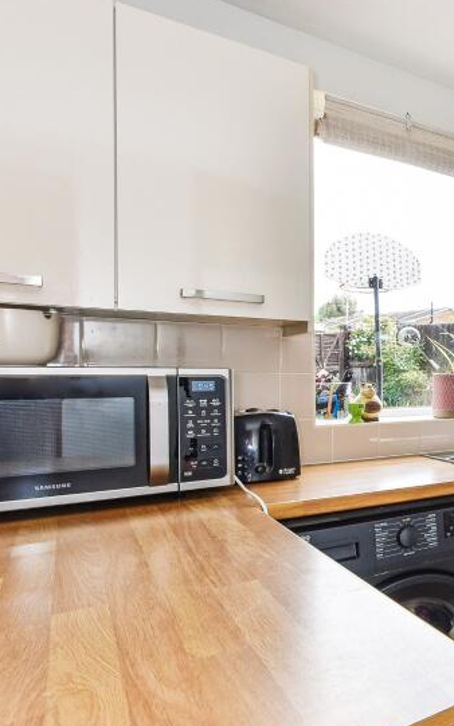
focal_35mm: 27
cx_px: 660
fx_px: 535
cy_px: 377
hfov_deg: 29.9
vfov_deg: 68.4
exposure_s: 1/80
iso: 400
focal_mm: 14
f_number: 9
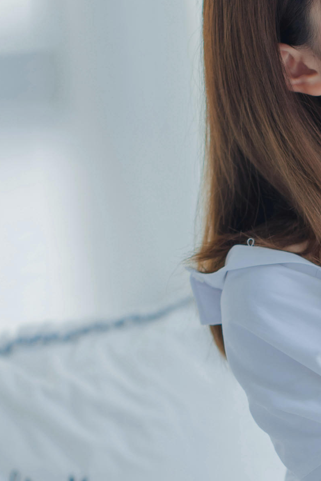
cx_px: 374
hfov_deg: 10.8
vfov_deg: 16.3
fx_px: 1670
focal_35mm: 125
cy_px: 391
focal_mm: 50
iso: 100
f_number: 2.2
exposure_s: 1/200
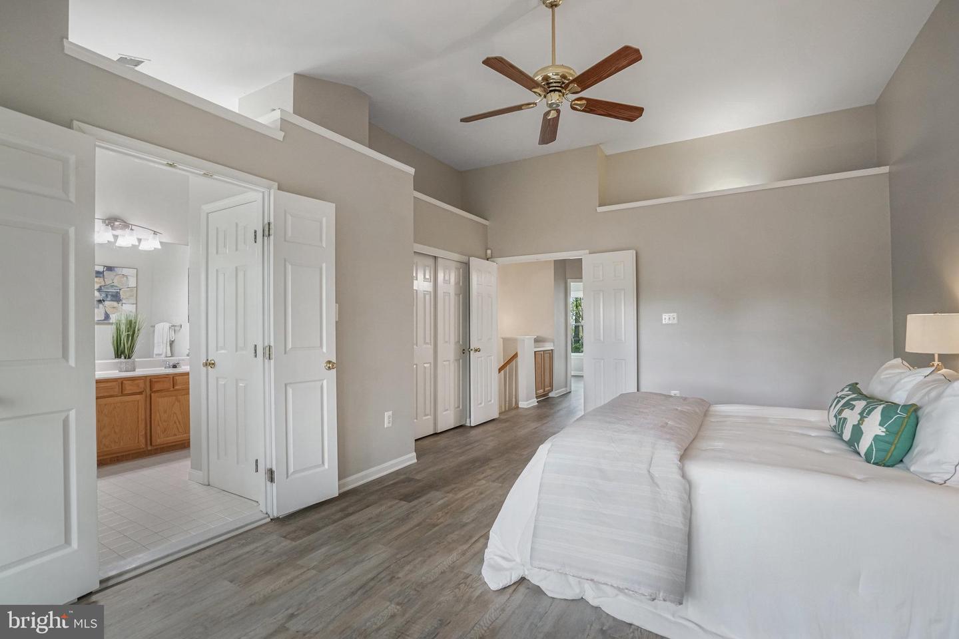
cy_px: 320
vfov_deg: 73.7
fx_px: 426
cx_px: 480
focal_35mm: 16
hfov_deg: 96.7
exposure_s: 1/500
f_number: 8
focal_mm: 16
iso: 1250
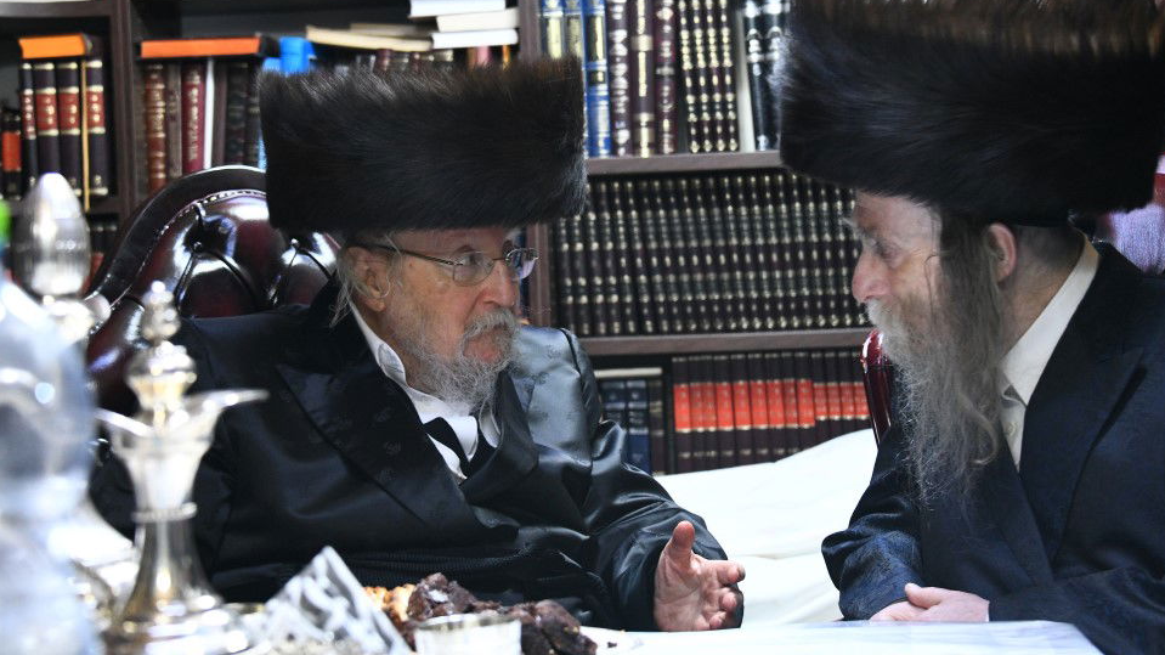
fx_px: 2255
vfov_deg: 16.5
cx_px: 620
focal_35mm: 73
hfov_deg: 29.0
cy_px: 218
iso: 3200
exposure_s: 1/50
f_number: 5
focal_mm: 58
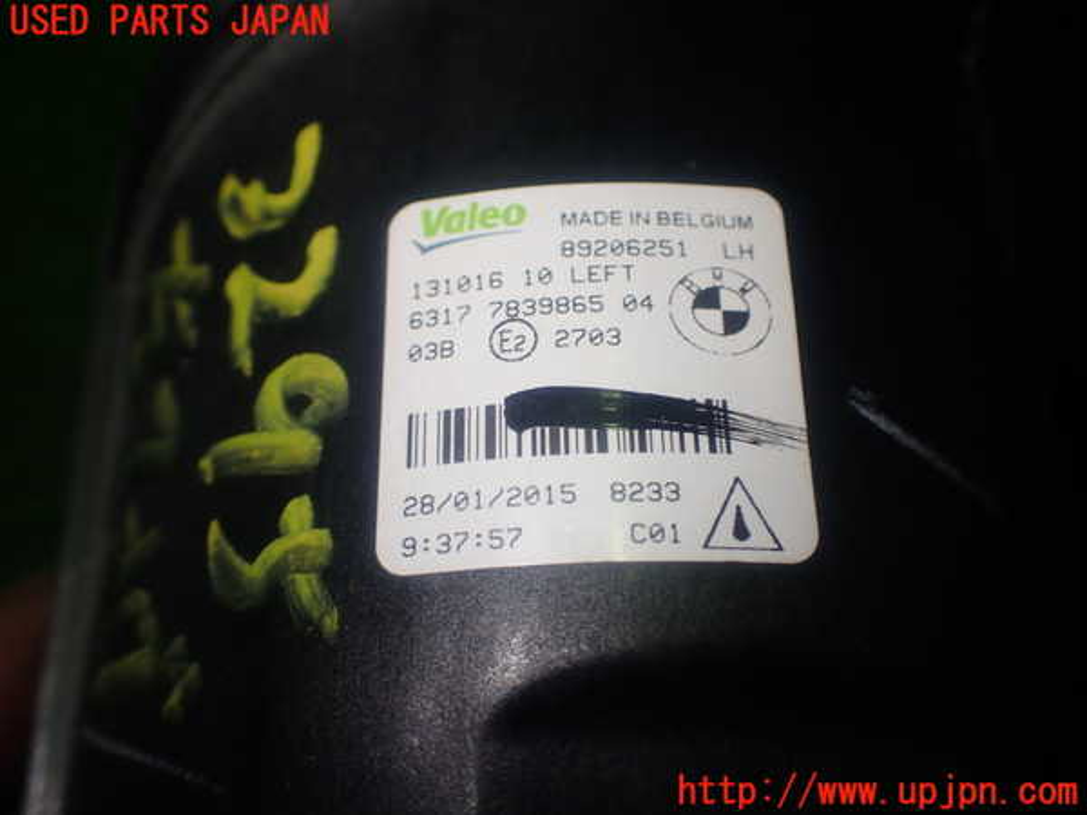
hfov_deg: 51.4
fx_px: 1130
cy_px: 408
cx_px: 544
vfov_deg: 39.7
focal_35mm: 36
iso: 100
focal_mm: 6.37
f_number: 2.5
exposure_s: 1/80
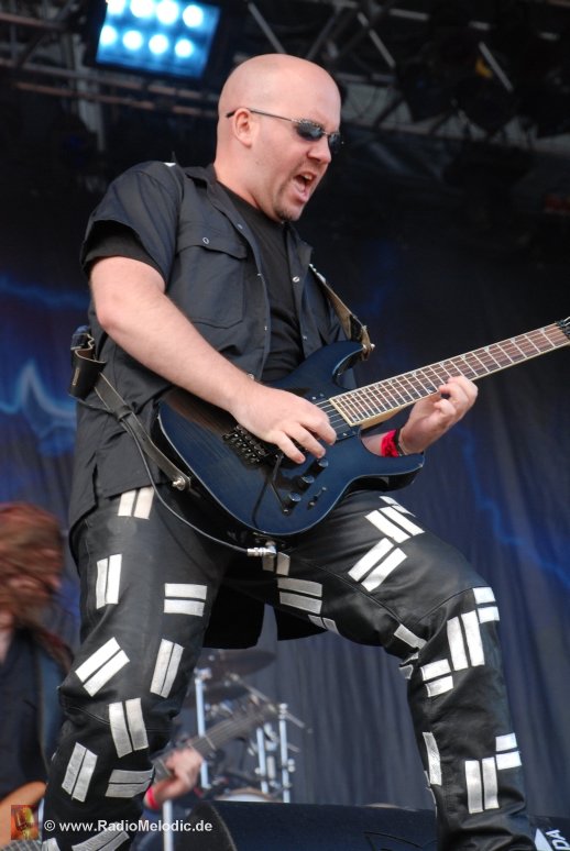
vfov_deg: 17.0
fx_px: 2842
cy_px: 426
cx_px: 285
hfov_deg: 11.5
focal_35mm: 120
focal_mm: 80
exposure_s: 1/80
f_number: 5.6
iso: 400
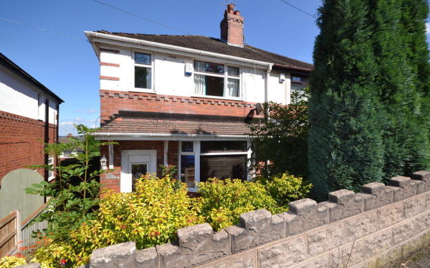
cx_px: 220
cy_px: 138
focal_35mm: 16
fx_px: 187
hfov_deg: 97.8
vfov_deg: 71.2
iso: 100
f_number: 8
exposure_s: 1/200
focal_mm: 10
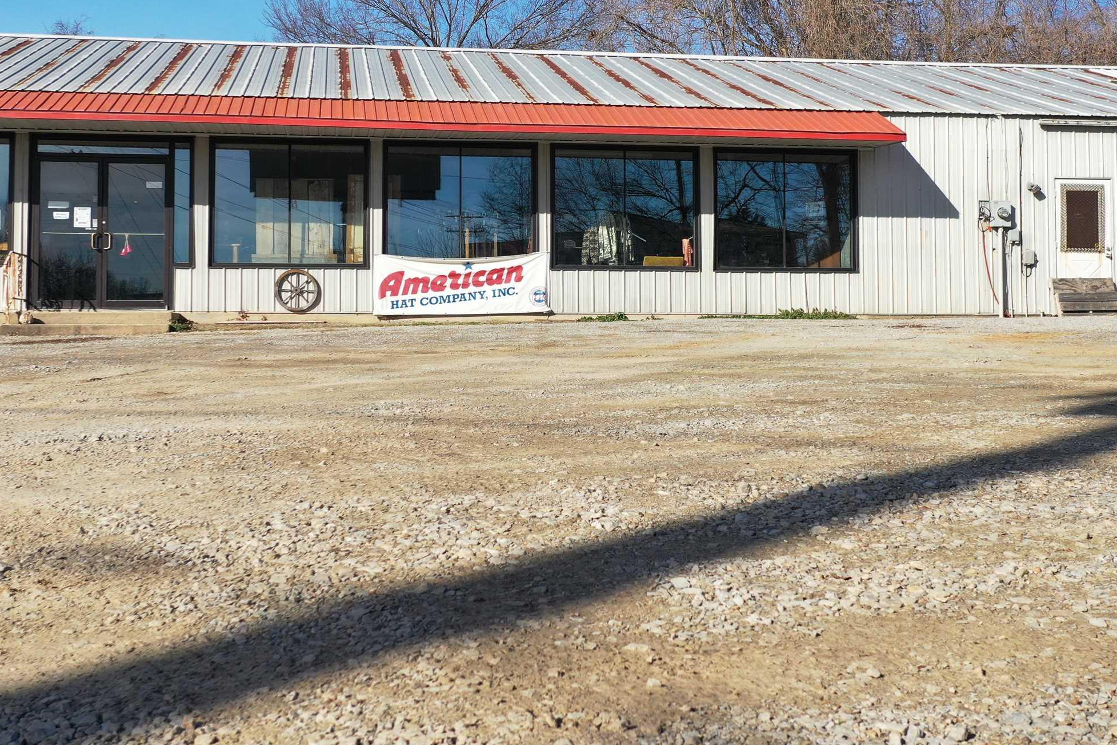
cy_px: 286
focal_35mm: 44
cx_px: 537
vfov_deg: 30.4
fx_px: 1365
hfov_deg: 44.5
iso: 100
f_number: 3.5
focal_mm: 10.26
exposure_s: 1/60
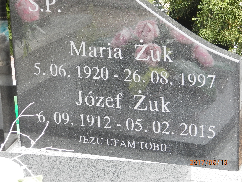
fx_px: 741
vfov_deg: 14.0
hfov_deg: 18.5
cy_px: 91
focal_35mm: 106
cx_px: 121
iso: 200
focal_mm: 19
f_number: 4.5
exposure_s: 1/20
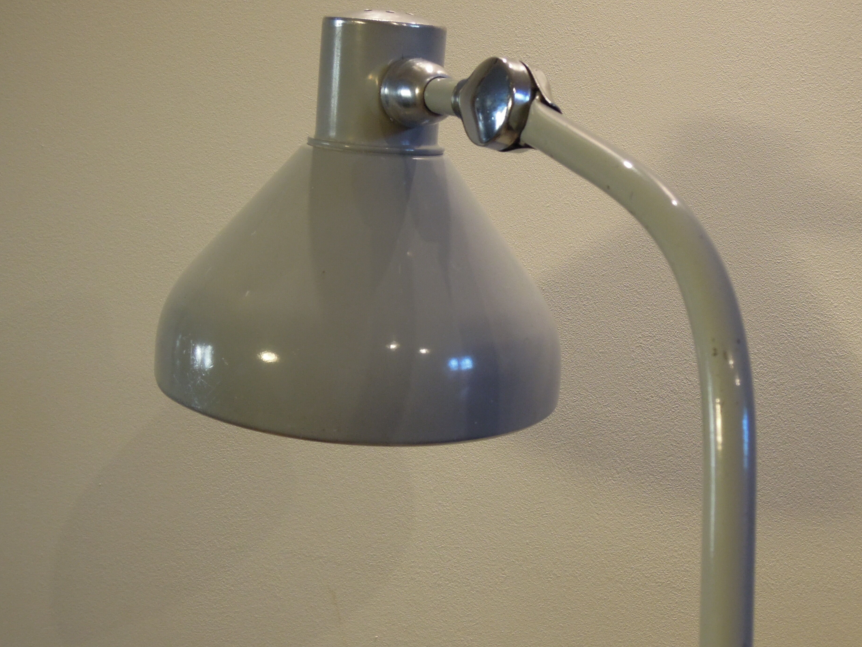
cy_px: 324
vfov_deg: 29.7
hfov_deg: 38.9
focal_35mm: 49
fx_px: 1220
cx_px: 441
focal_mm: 8.1
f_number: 3.5
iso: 360
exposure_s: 1/50
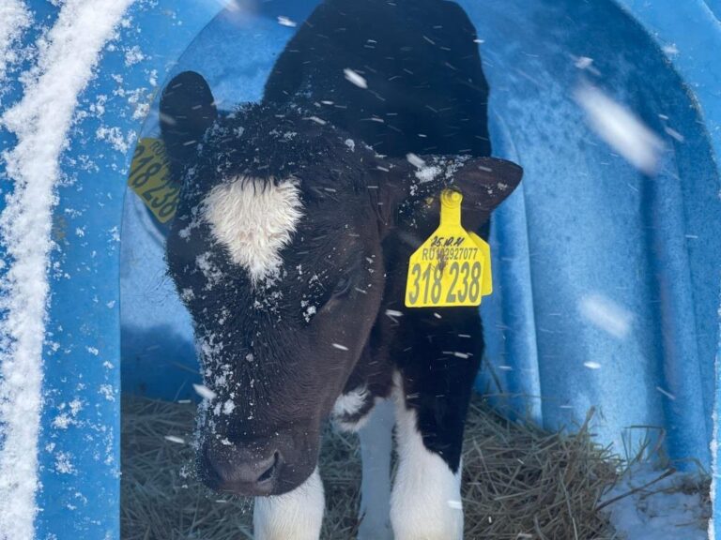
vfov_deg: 22.9
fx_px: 1333
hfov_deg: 30.3
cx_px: 360
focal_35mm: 64
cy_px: 270
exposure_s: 1/121
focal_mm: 7.5
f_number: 2.2
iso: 125
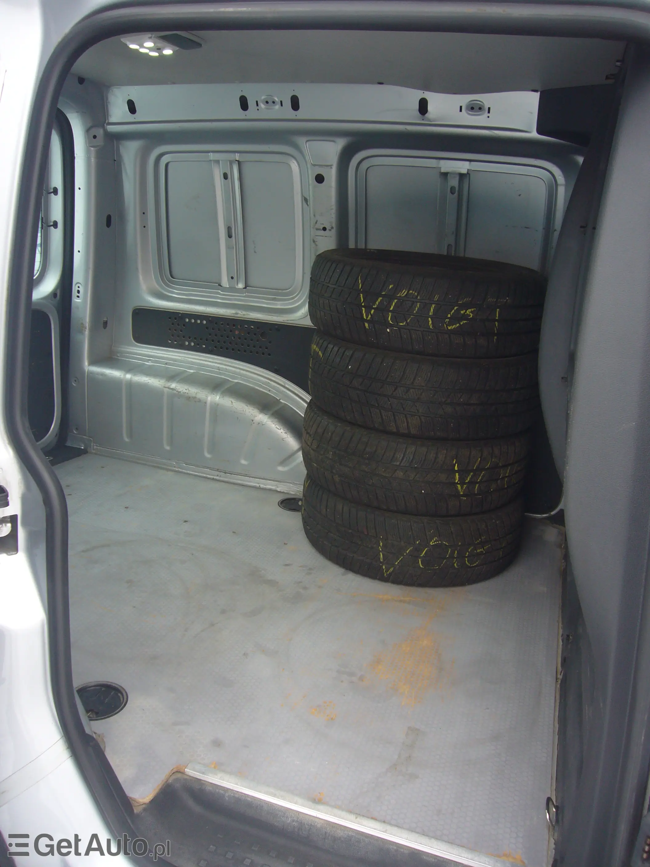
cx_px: 325
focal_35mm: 28
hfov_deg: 49.7
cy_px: 434
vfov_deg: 63.4
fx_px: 701
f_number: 2.8
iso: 80
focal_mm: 4.6
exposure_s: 1/50
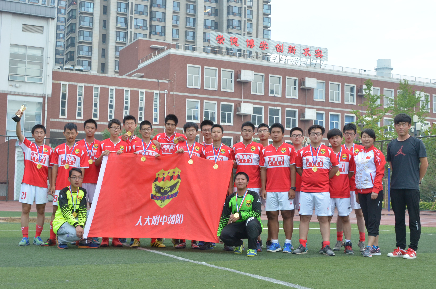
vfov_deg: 26.4
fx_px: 616
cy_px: 144
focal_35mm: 51
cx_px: 218
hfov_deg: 39.0
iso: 1000
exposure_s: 1/60
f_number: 8
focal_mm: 34
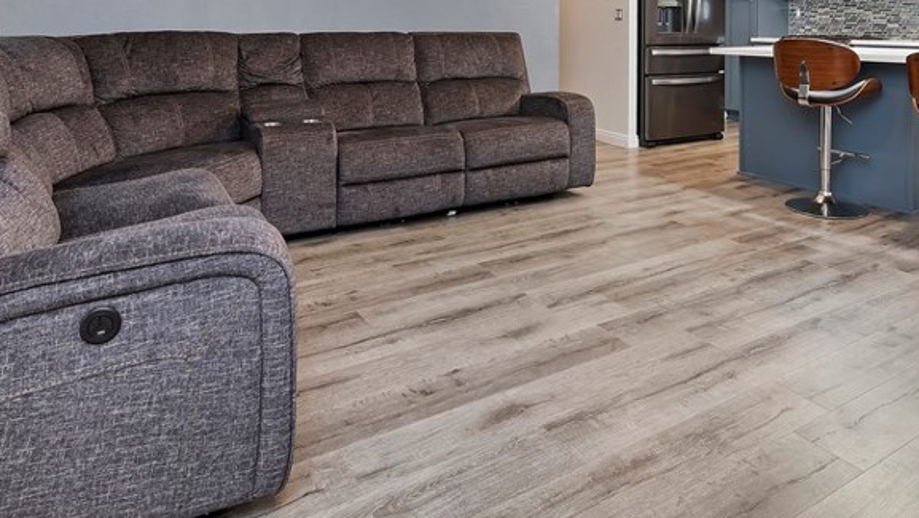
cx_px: 534
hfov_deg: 71.4
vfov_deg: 40.4
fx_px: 634
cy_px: 34
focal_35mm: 26
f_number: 10
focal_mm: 14
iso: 500
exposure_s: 1/2.5
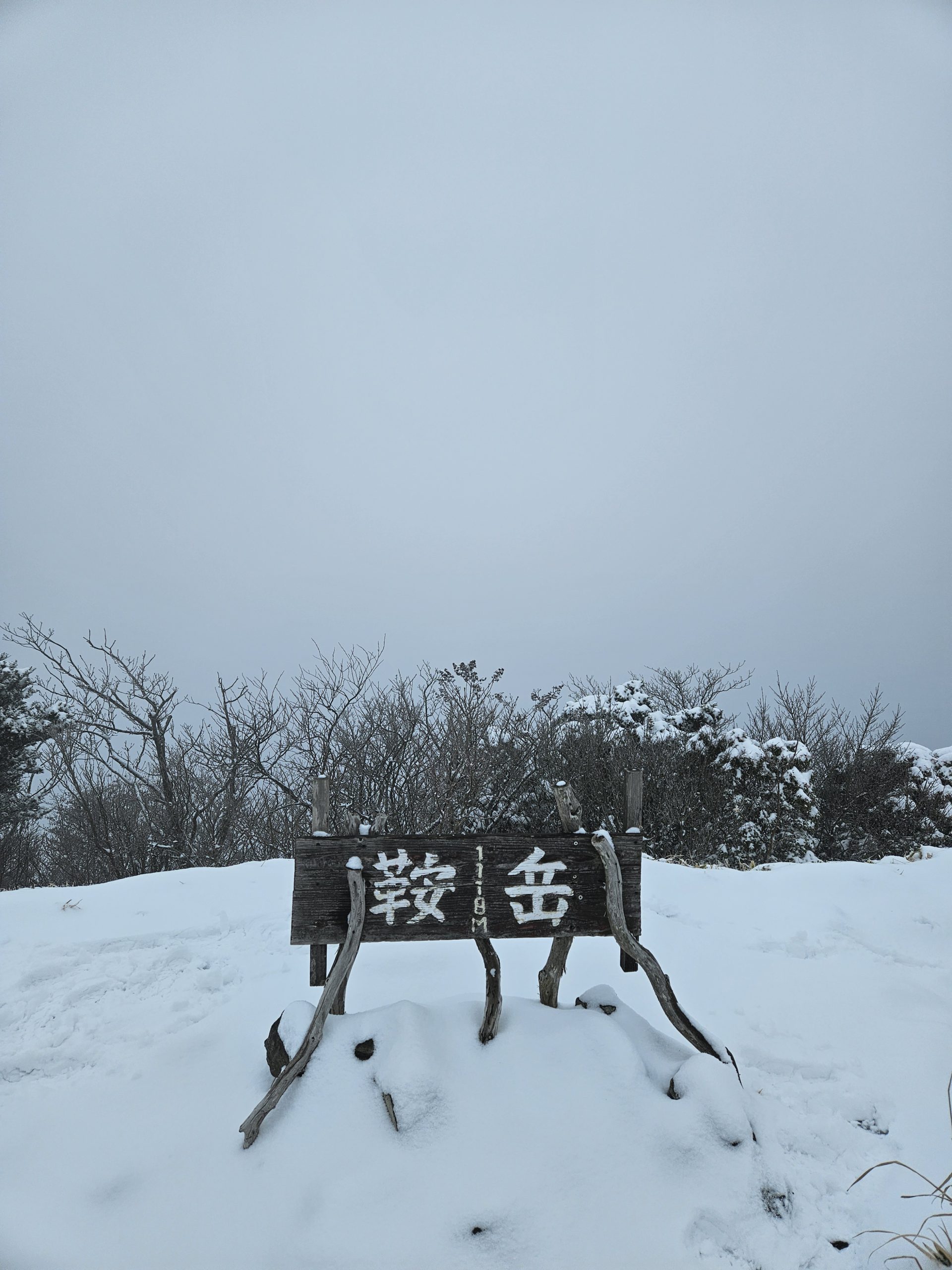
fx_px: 843
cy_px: 635
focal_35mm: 23
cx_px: 476
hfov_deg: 58.9
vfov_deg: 73.9
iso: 25
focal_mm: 5.4
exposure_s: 1/2628
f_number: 1.8
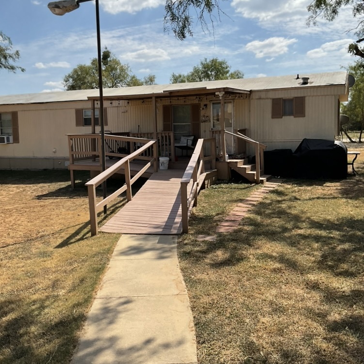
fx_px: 416
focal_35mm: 35
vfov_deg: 47.1
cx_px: 178
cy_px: 163
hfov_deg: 47.2
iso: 16
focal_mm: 3
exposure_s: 1/3125
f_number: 1.8
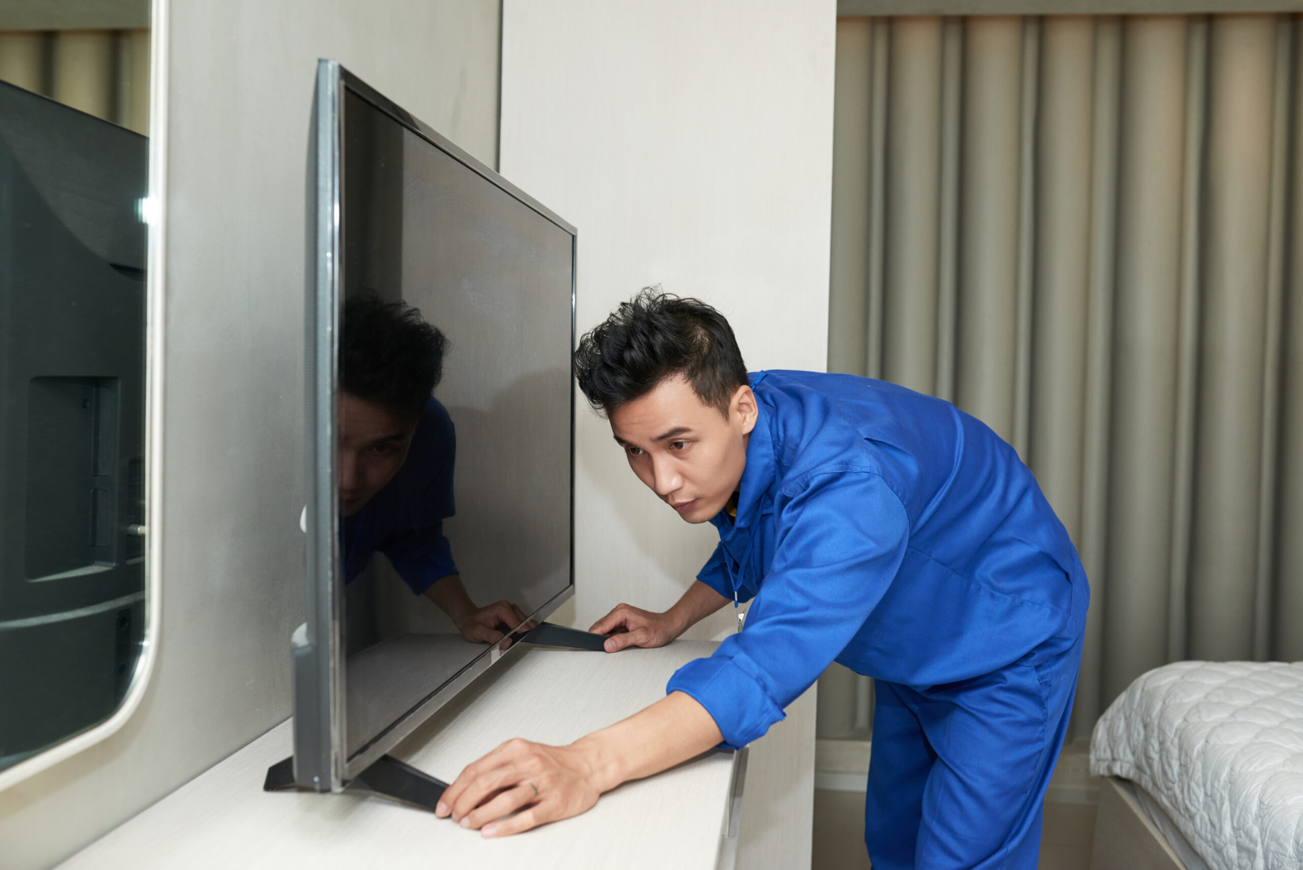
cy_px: 435
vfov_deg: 37.9
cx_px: 652
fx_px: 1267
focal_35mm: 35
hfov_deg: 54.4
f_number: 4
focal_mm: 35
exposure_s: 1/250
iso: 800
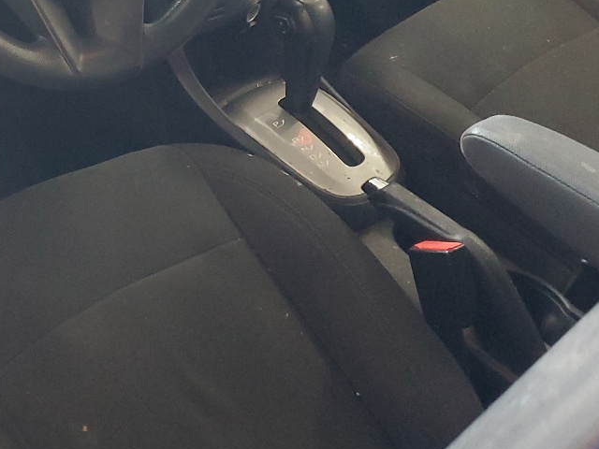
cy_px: 50
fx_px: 1125
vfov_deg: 22.1
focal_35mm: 65
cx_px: 22
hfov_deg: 28.3
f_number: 1.5
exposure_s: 1/60.2
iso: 284
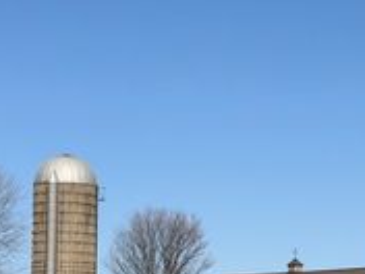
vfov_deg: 10.8
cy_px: 252
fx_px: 1434
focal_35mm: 136
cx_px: 309
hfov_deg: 14.4
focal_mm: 6.76
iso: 64
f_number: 1.78
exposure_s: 1/7874
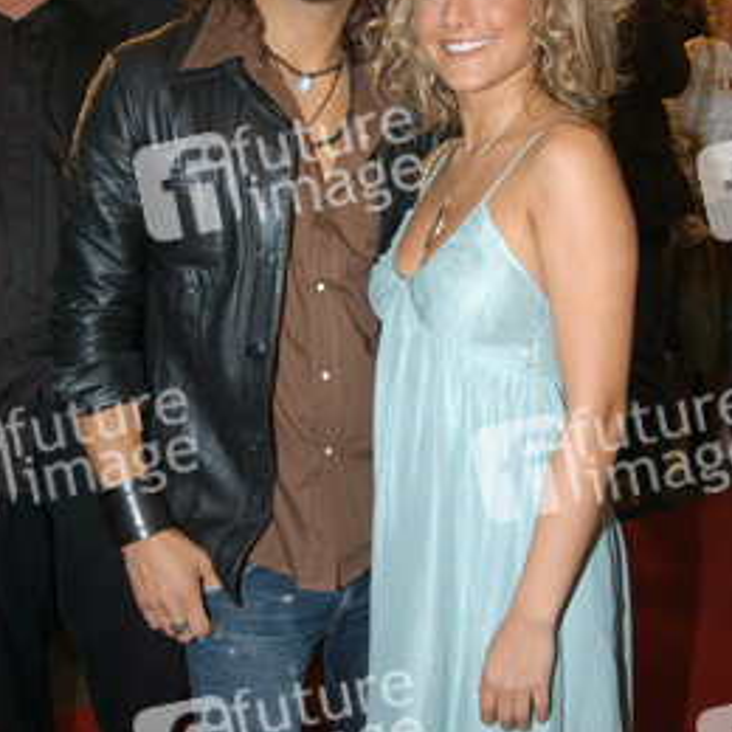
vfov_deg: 36.0
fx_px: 1124
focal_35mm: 47
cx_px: 360
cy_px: 315
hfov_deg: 36.1
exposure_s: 1/60
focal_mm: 24
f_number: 5.6
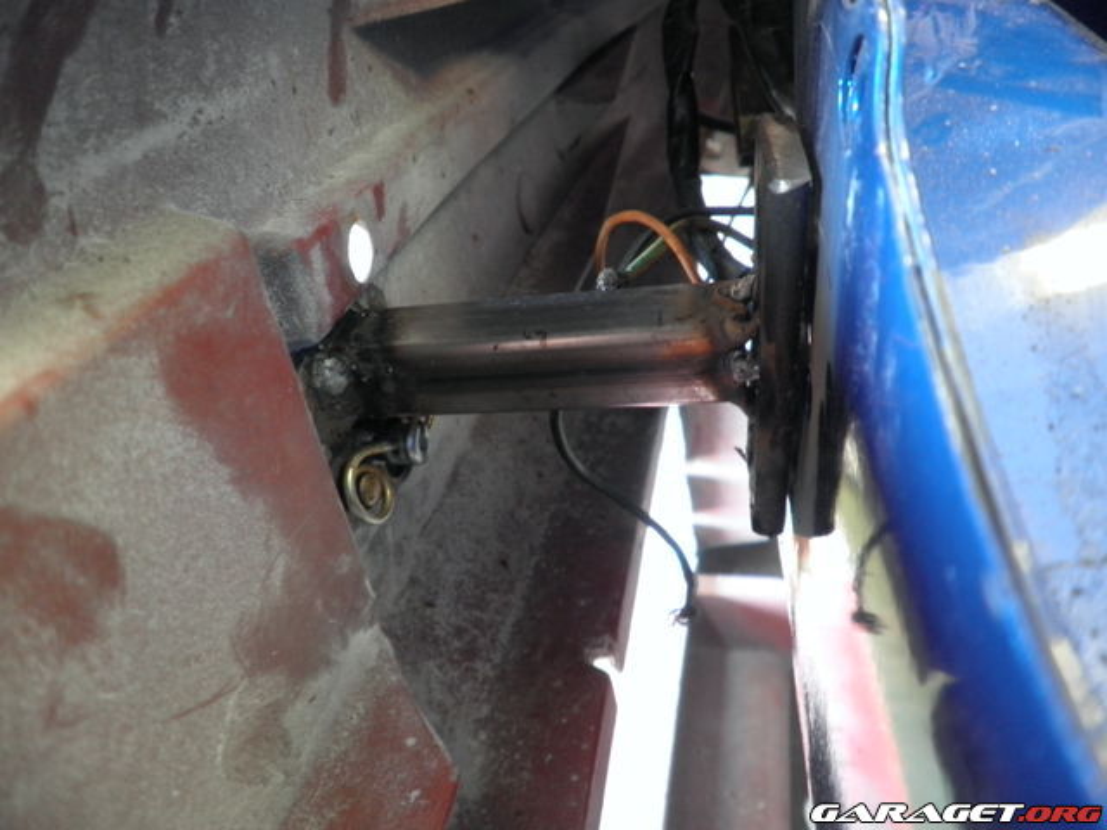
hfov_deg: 67.3
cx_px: 554
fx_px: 831
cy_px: 415
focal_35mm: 26
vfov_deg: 53.1
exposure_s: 1/5
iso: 160
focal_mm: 4.65
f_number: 2.6
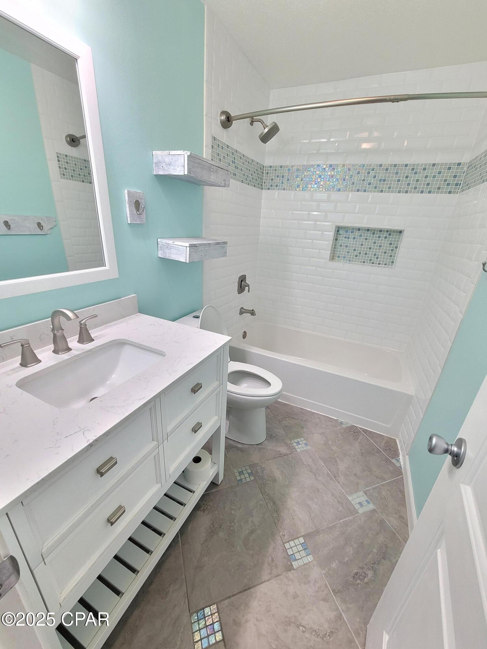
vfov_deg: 106.2
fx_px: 244
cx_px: 244
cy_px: 324
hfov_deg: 89.9
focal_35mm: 13
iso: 200
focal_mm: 2.2
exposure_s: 1/60
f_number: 2.2
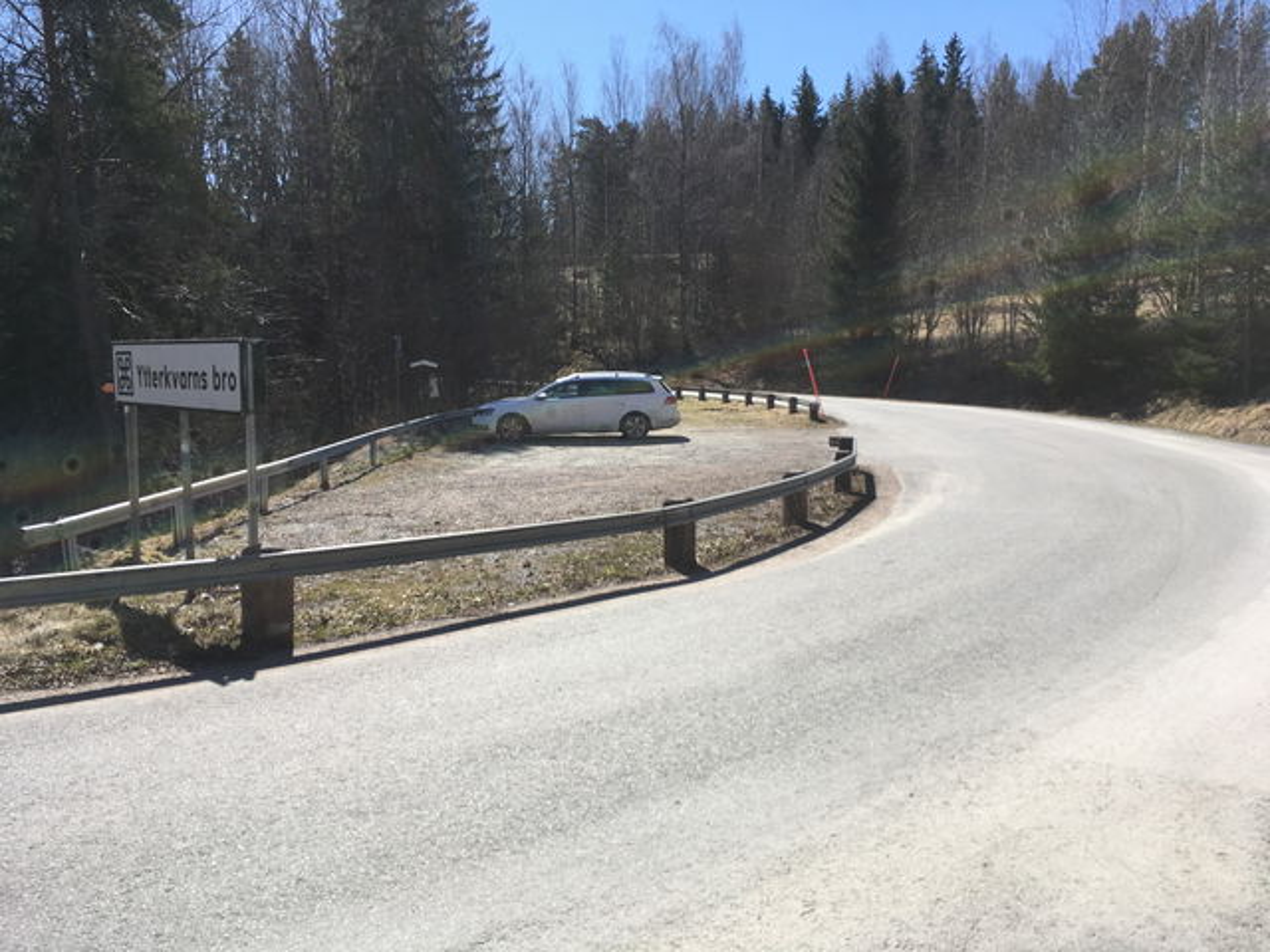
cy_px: 476
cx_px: 635
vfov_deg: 48.2
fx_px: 1064
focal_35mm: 29
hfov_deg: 61.7
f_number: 2.2
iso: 25
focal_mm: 4.15
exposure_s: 1/1570
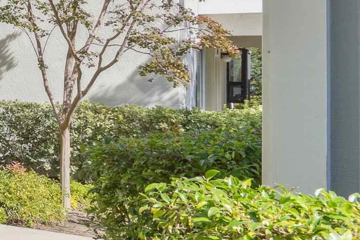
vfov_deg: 16.4
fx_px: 690
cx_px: -413
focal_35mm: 69
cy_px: -197
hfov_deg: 17.4
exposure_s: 1/200
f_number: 8
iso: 100
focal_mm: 16
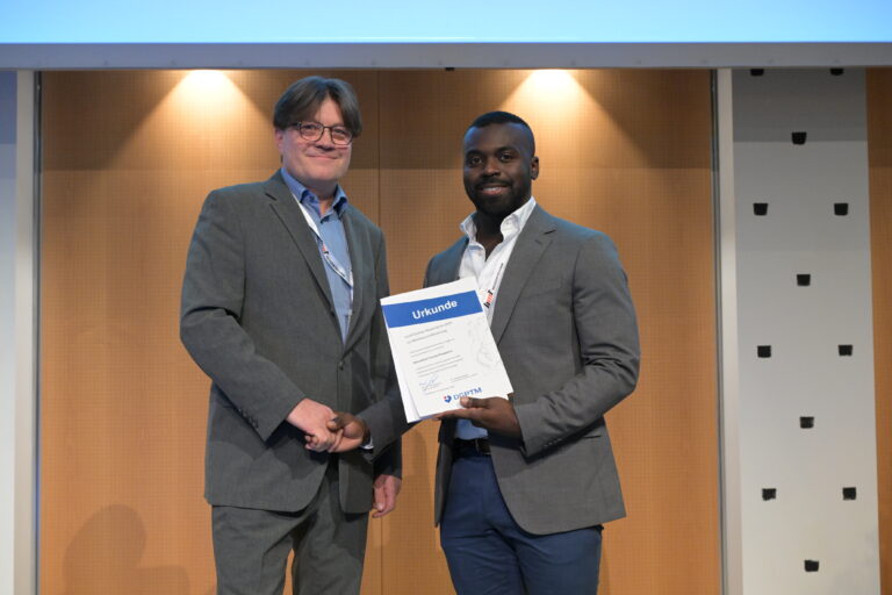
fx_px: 1140
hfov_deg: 42.7
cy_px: 298
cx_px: 446
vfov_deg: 29.2
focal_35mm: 46
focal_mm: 46
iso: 6400
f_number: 6.3
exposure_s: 1/200
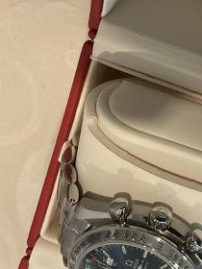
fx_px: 545
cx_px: 201
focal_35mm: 70
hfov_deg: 20.4
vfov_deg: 27.7
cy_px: 105
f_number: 1.8
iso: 200
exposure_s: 1/60
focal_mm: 3
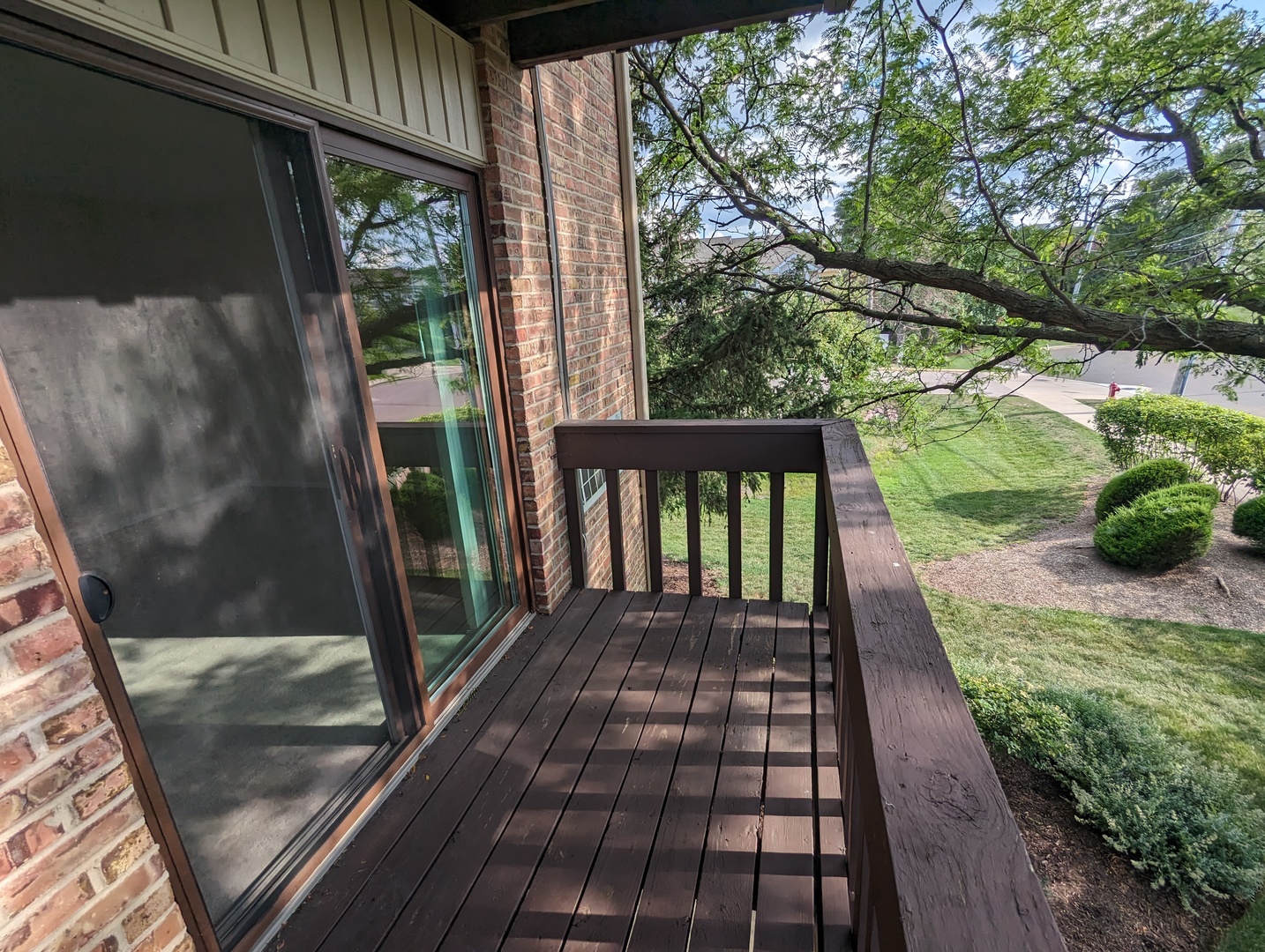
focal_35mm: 16
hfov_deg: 94.4
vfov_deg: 78.3
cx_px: 632
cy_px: 476
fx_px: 586
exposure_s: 1/755
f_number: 2.2
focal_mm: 2.35
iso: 49
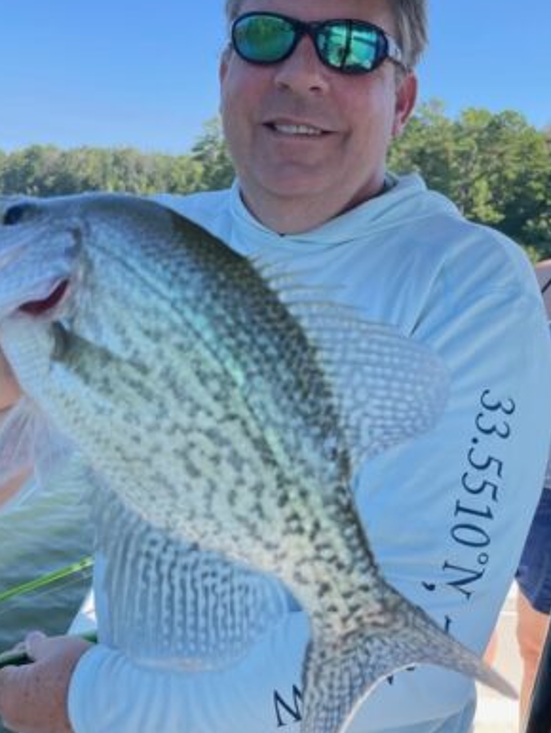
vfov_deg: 53.9
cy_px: 362
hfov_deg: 41.8
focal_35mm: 34
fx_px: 721
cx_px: 288
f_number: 1.6
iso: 32
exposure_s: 1/759
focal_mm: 4.2
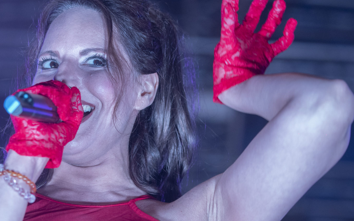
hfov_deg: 13.3
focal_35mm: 157
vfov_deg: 8.3
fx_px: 1515
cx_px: 122
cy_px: 182
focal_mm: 82
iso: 2000
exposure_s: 1/160
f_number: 2.8
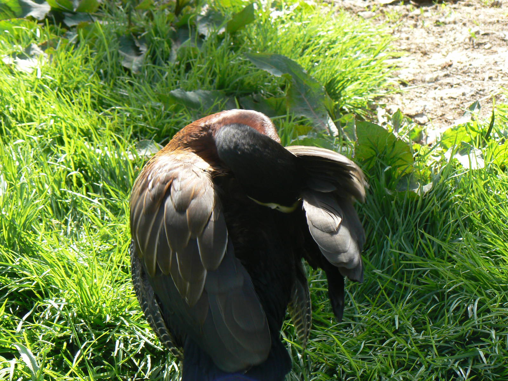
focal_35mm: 114
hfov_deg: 17.3
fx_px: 1673
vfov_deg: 13.0
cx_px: 254
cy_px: 190
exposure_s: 1/125
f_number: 5.6
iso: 80
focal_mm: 19
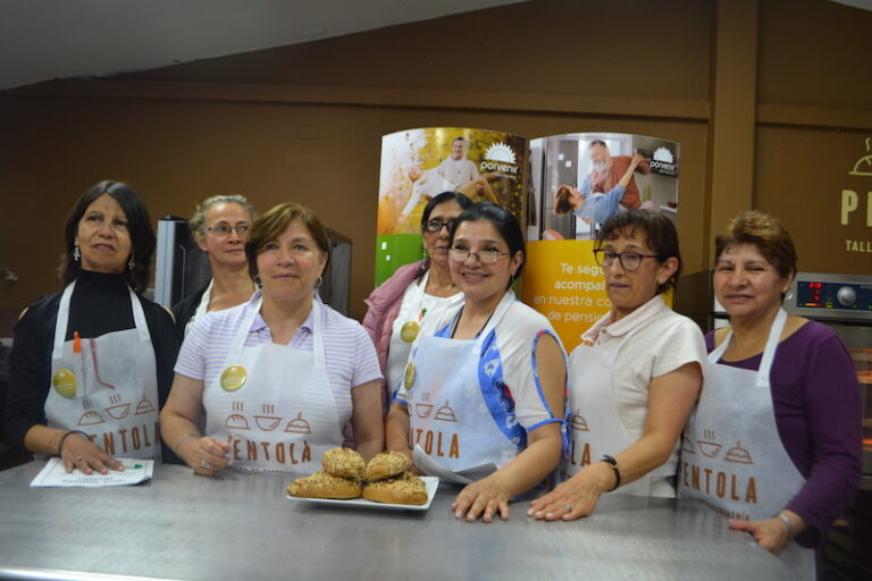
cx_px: 436
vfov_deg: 40.0
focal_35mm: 33
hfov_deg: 57.2
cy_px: 290
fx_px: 799
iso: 400
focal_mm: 22
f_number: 3.8
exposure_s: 1/30
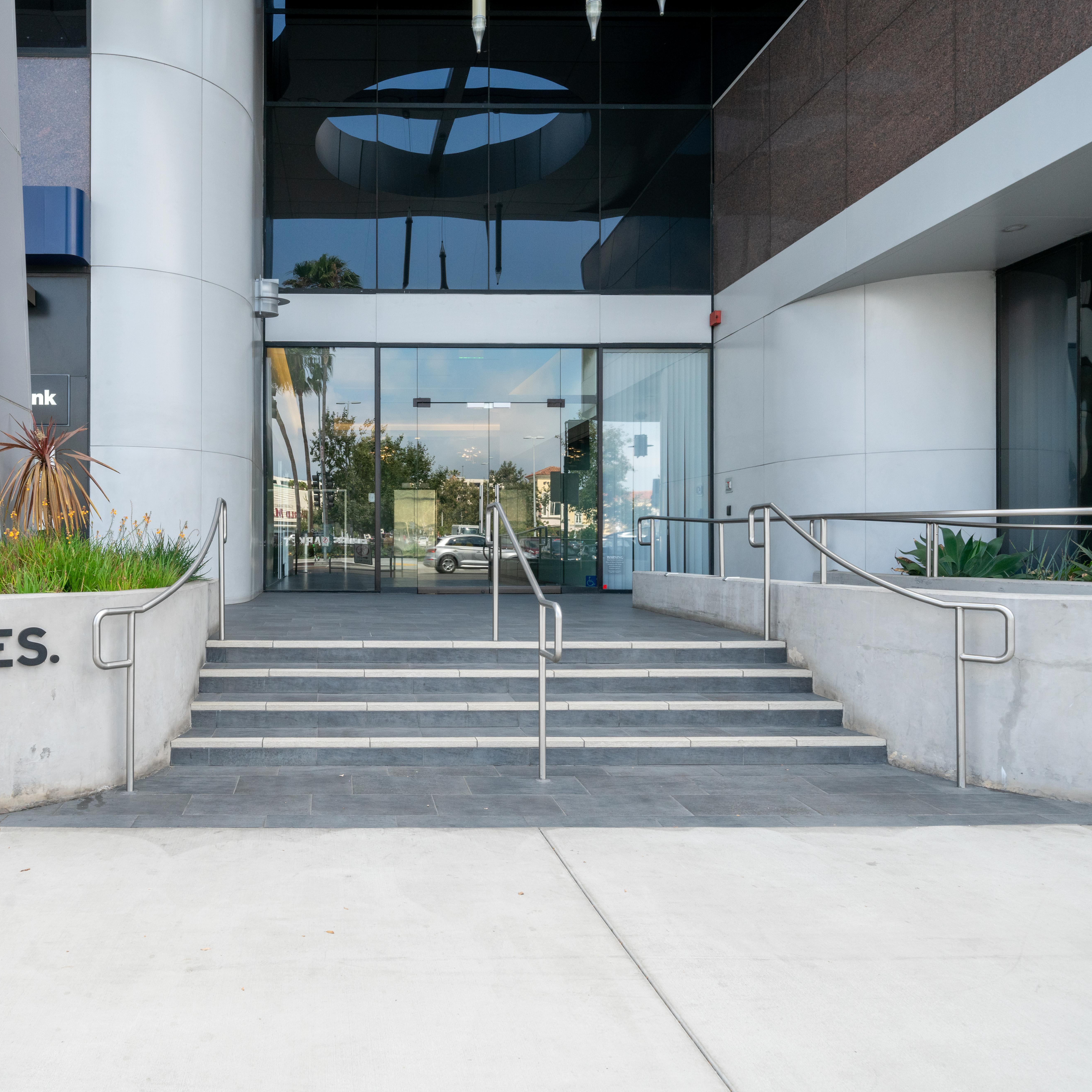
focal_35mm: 23
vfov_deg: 67.3
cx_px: 359
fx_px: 821
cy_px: 546
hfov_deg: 65.4
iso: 800
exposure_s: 1/160
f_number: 10
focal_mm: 18
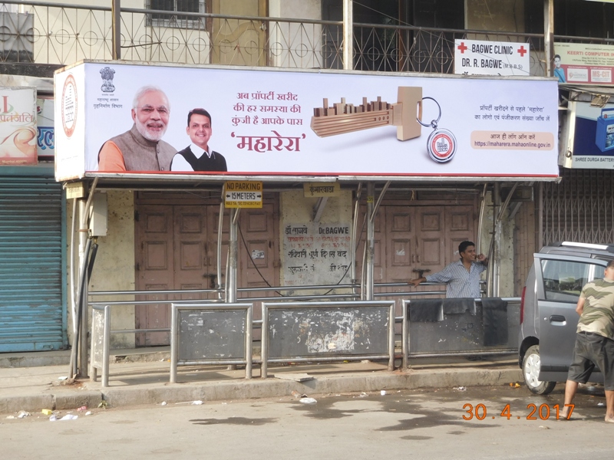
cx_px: 307
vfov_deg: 18.4
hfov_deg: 24.4
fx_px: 1419
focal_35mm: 80
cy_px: 230
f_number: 4.6
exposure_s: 1/160
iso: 125
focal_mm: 14.3
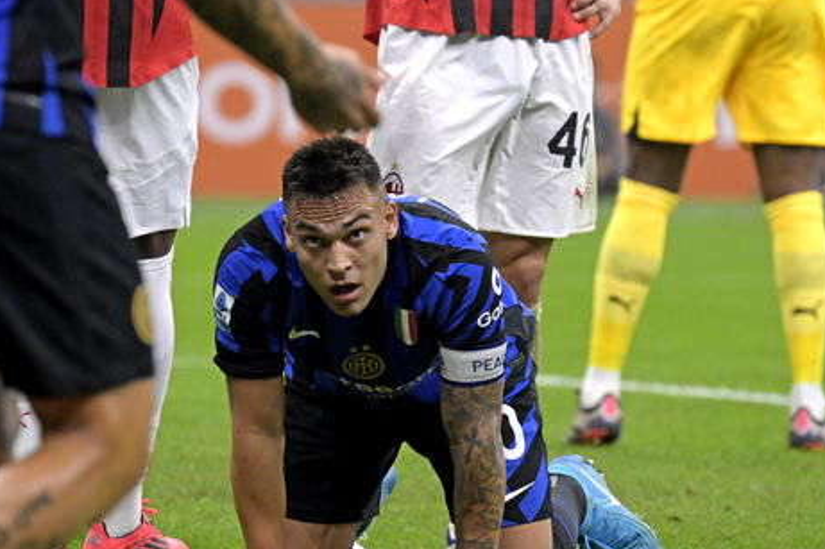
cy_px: 295
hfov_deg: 3.6
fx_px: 12965
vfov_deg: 2.4
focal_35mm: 566
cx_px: 413
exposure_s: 1/800
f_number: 5.3
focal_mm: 290
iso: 2500
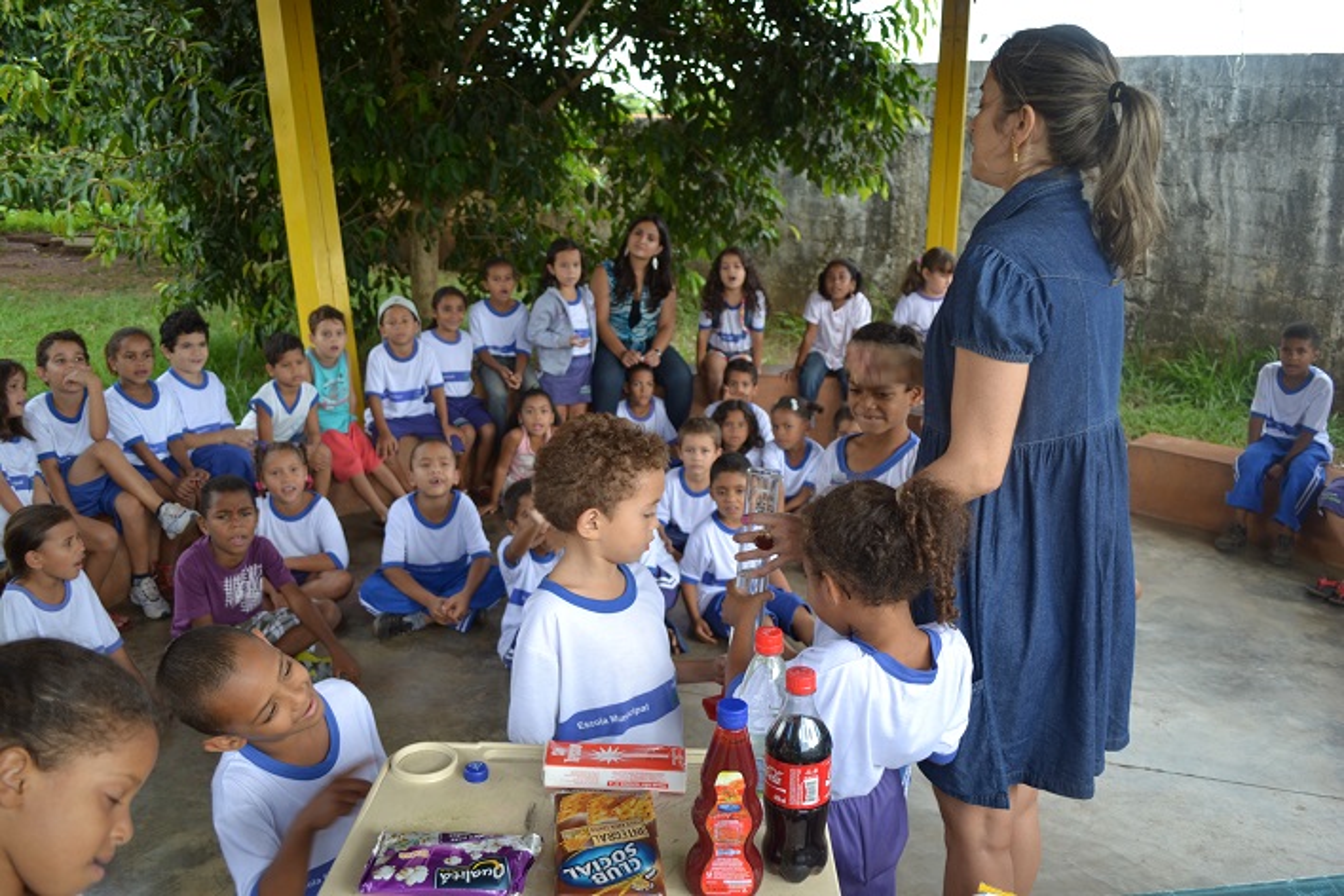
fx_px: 1008
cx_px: 672
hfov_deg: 67.4
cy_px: 448
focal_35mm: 27
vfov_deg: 47.9
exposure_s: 1/100
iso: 100
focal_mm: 18
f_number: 3.5
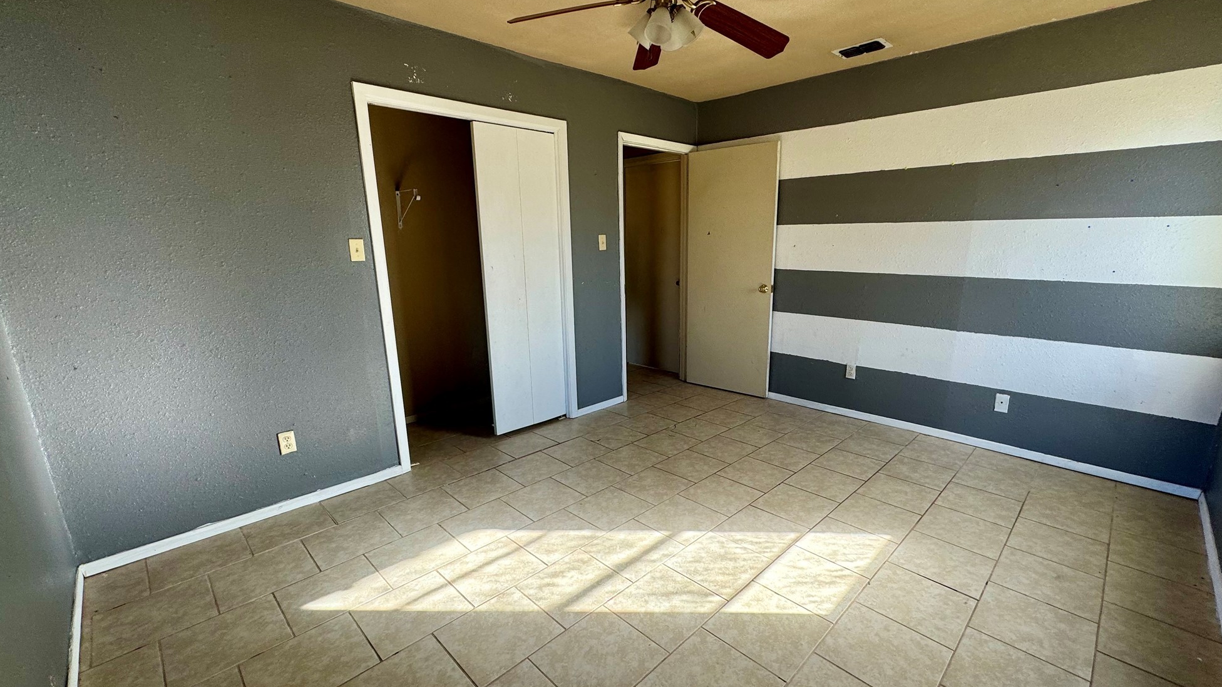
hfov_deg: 99.3
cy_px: 361
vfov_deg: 67.0
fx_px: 518
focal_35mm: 16
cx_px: 637
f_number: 2.2
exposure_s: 1/99
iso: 50
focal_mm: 2.22
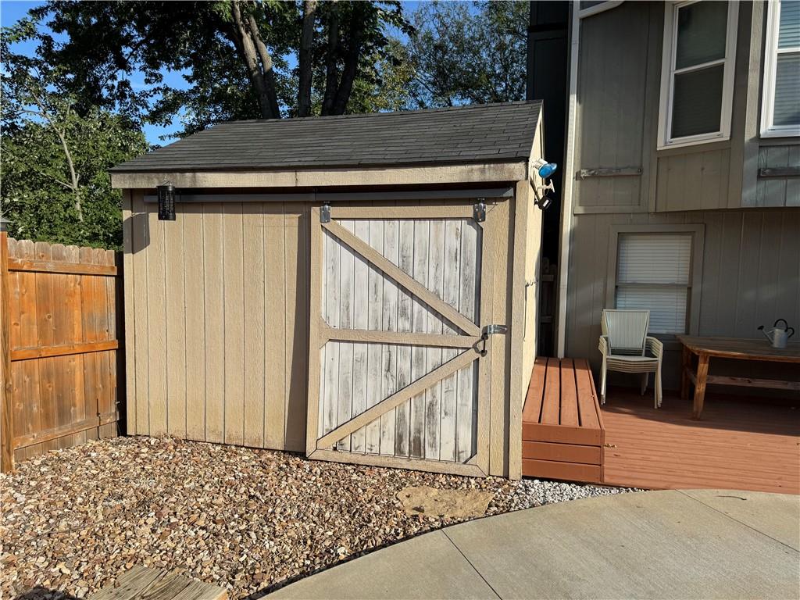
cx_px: 400
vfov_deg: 56.8
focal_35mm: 24
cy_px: 300
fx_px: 555
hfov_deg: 71.6
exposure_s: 1/4950
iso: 80
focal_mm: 6.76
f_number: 1.78
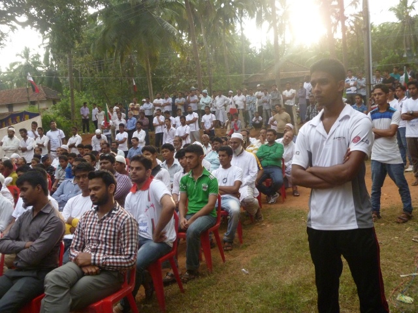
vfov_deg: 40.7
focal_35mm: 35
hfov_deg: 52.6
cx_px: 209
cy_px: 156
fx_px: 423
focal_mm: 6.3
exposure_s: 1/200
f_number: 3.5
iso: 320
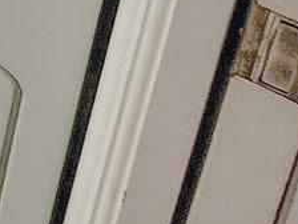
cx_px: -704
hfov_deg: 10.1
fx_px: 801
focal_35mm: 93
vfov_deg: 9.9
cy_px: -516
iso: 100
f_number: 2.2
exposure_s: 1/60
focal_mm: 2.2
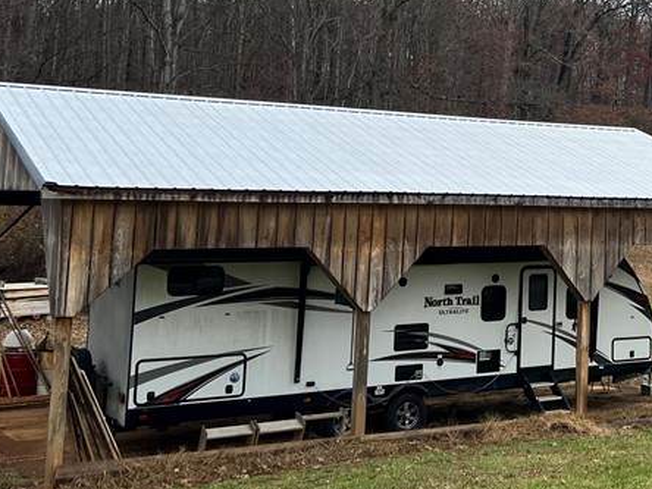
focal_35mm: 60
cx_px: 611
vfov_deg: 23.9
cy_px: 76
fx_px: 1130
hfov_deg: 30.5
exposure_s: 1/1597
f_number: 1.5
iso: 50
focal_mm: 5.7
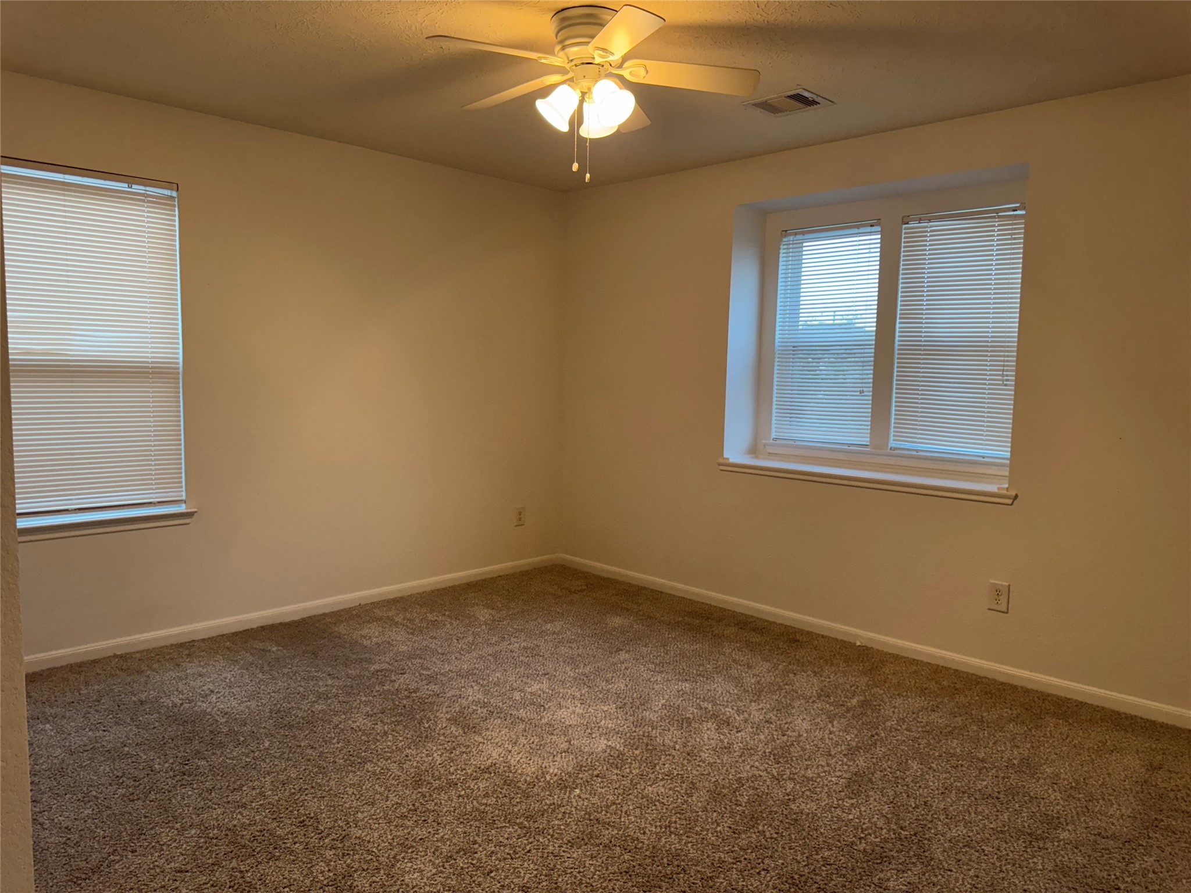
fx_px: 826
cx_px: 596
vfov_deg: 56.8
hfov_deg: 71.6
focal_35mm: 24
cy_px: 446
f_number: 1.78
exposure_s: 1/120
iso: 200
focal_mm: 6.76
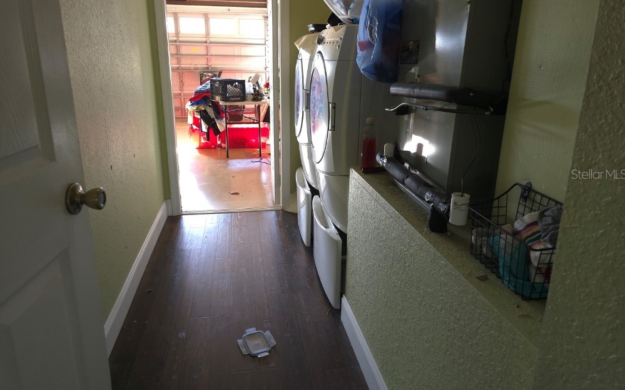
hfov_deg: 72.6
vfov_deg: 49.2
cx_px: 310
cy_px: 174
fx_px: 426
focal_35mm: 25
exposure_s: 1/60
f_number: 1.7
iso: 320
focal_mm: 6.3
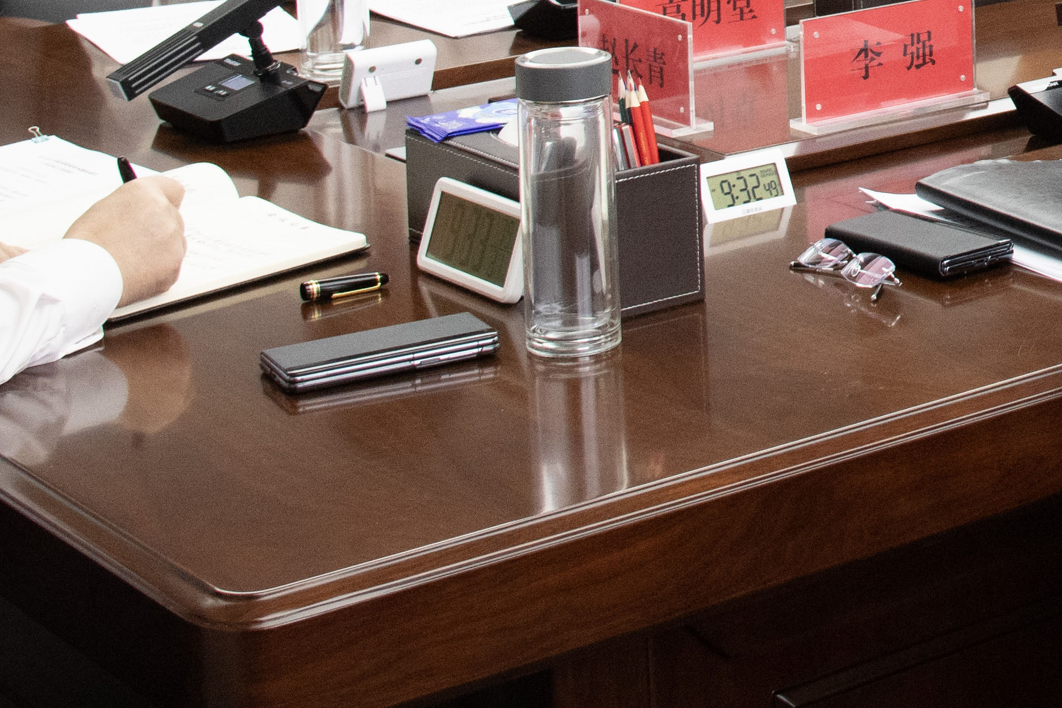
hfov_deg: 17.9
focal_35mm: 106
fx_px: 3127
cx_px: 1403
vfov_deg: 12.1
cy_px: -485
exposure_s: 1/160
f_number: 6.3
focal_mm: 24
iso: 800
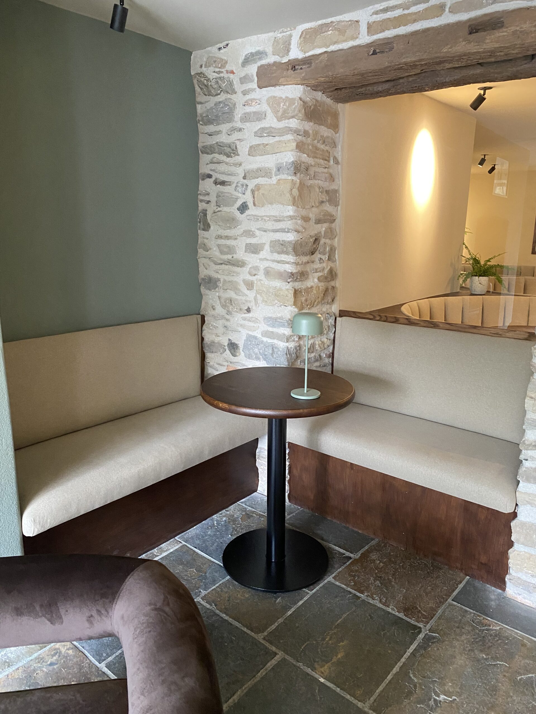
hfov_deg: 53.1
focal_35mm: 26
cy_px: 357
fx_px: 537
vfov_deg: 67.3
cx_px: 268
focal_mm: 4.25
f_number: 1.8
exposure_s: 1/52
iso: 500
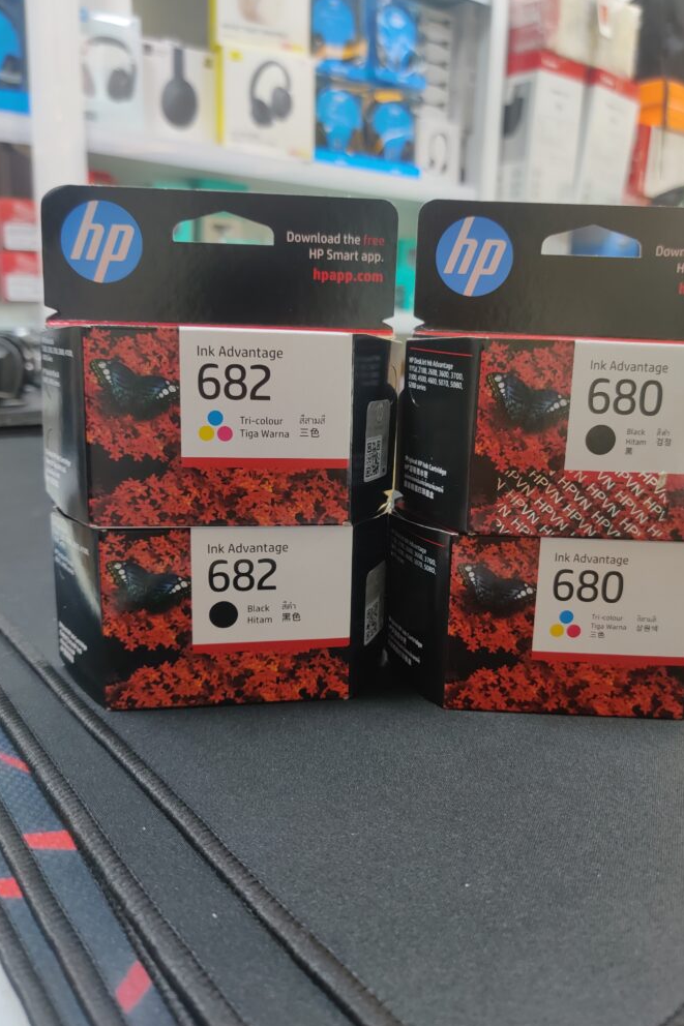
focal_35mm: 29
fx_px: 827
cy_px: 503
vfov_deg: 63.7
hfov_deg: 44.8
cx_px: 392
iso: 250
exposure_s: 1/33
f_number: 1.65
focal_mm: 4.75
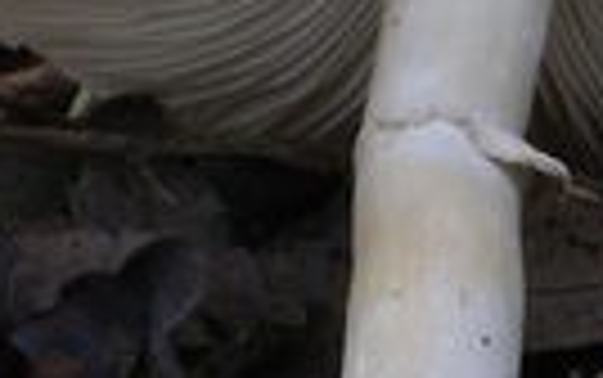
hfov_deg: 2.9
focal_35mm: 719
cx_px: -72
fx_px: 11830
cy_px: -9
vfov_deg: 1.8
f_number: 25
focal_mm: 105
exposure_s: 4
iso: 200
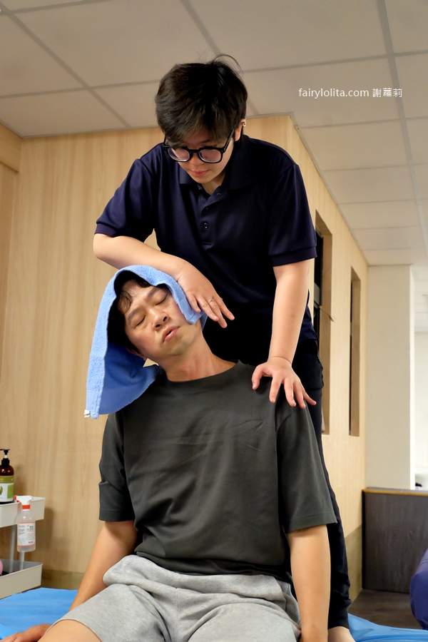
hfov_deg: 33.4
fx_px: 713
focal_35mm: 40
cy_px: 321
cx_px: 214
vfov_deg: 48.5
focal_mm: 26.6
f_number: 4
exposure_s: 1/90
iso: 4000
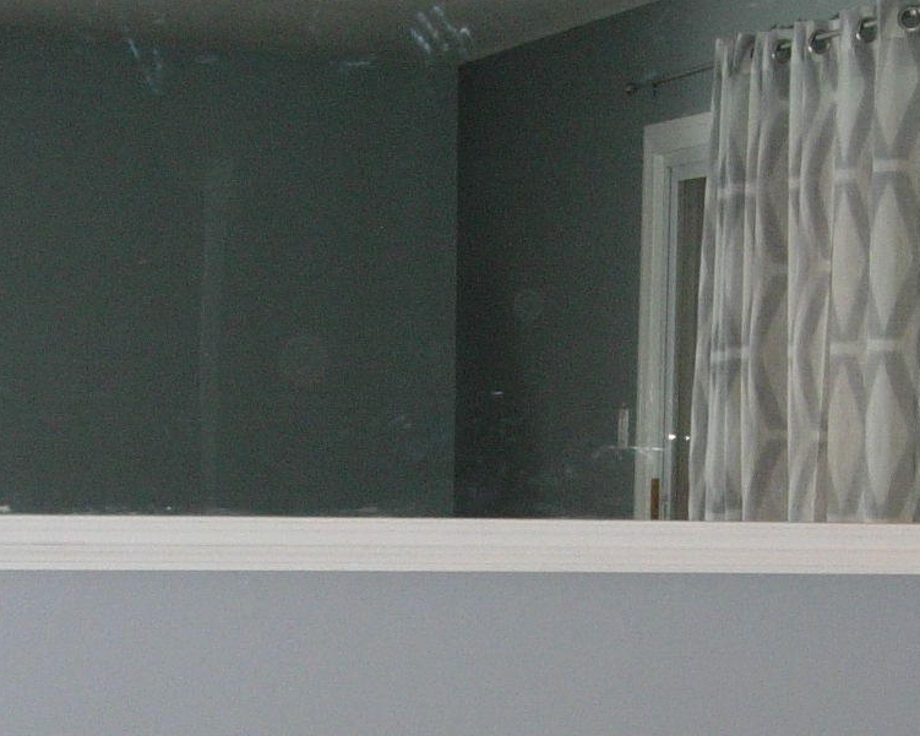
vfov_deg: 12.0
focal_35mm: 128
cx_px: 632
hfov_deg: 15.0
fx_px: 3486
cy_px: 692
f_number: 2.8
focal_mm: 7.8
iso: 79
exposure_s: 1/64
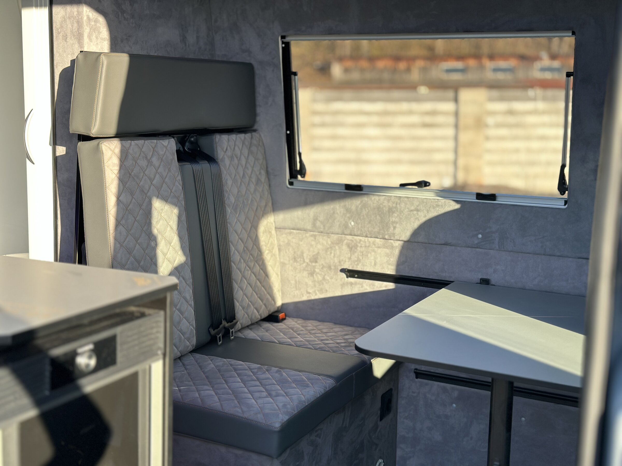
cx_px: 311
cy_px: 233
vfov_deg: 30.3
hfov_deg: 39.7
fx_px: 862
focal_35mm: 48
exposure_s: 1/411
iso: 80
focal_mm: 6.86
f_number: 1.78
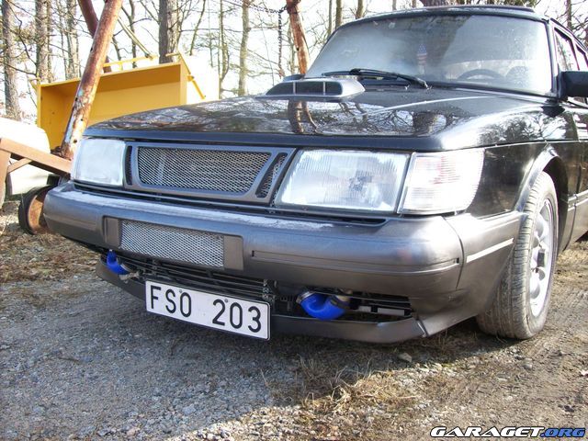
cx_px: 294
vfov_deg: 39.7
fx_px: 612
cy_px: 220
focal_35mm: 36
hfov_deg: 51.4
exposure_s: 1/170
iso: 80
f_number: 2.7
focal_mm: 6
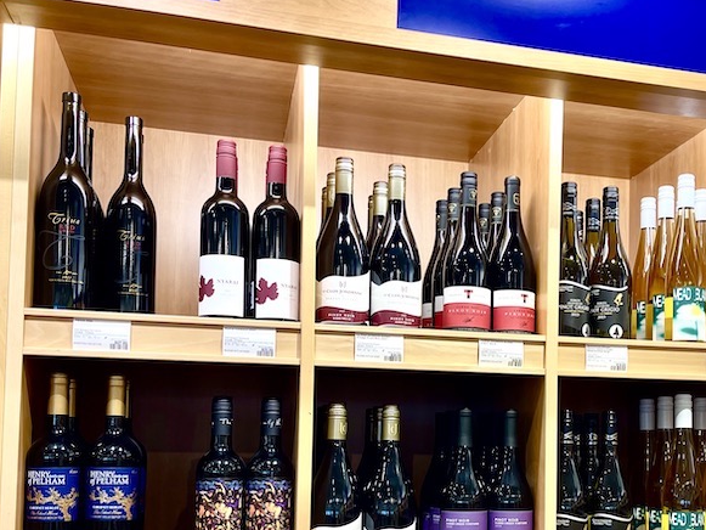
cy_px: 406
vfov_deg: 32.9
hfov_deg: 42.9
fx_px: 877
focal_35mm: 43
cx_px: 498
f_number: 1.6
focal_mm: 5.1
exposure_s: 1/120
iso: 100
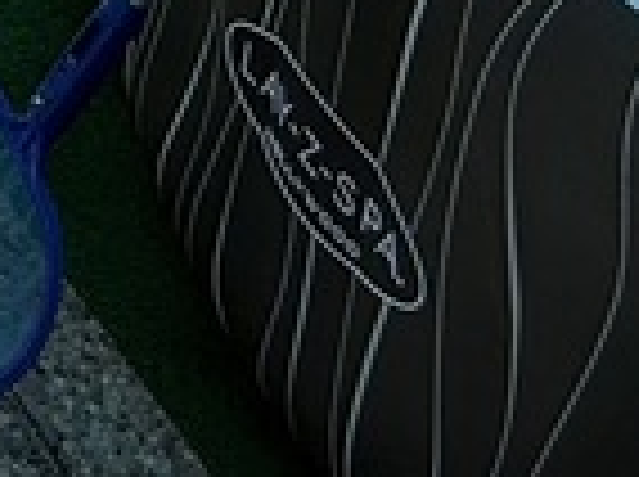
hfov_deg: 15.4
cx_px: -662
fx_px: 1861
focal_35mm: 101
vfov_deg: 10.6
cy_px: -927
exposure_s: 1/1795
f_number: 2.2
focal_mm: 2.22
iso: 50
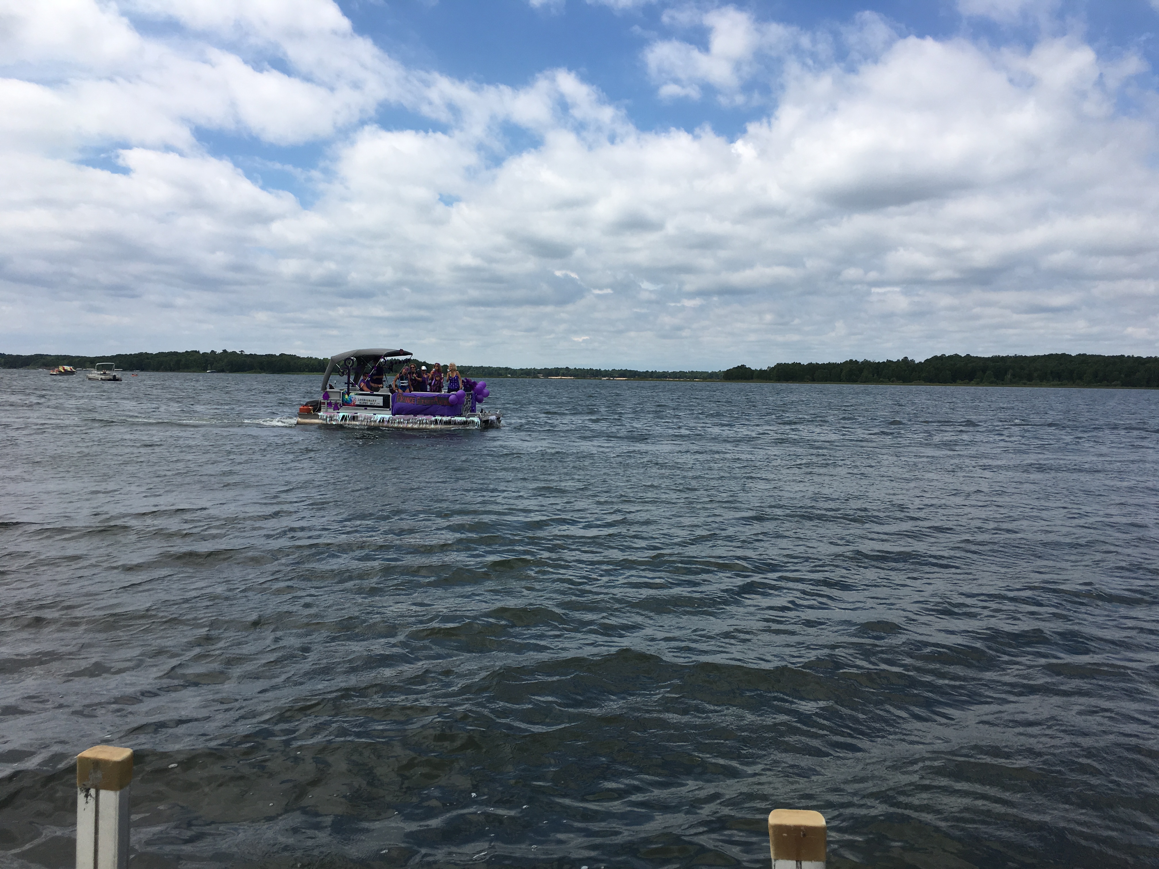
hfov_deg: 61.7
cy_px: 434
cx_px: 580
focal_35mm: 29
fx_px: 971
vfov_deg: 48.2
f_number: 2.2
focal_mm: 4.15
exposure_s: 1/2564
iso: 25
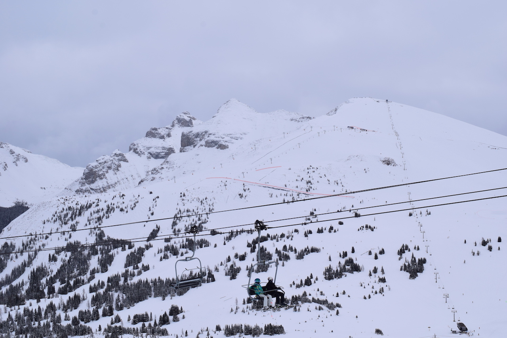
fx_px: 634
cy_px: 169
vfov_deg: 29.9
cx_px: 254
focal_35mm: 45
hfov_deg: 43.6
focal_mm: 30
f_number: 13
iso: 200
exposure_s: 1/800
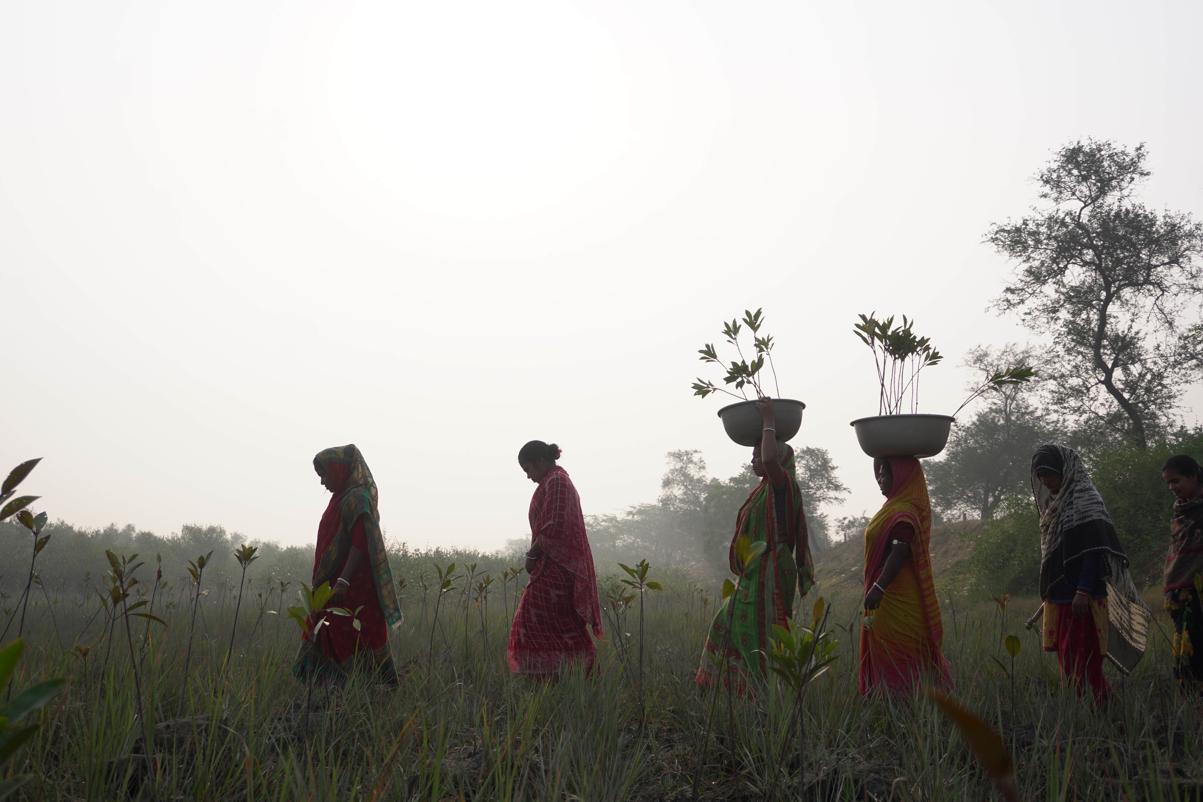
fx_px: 1153
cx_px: 602
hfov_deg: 55.1
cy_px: 401
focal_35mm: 34
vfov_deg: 38.4
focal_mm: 23
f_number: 4
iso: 100
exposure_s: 1/1000
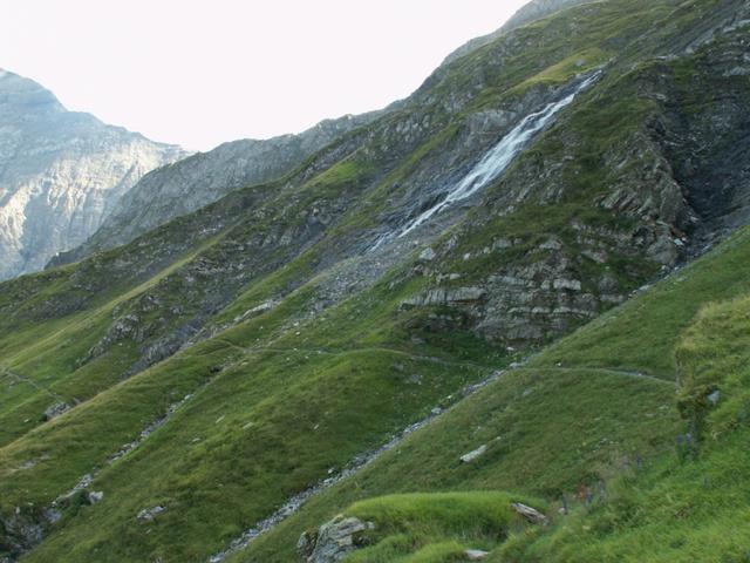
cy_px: 282
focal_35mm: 35
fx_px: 758
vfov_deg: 40.7
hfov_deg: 52.6
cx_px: 375
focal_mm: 5.86
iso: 50
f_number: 4
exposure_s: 1/40
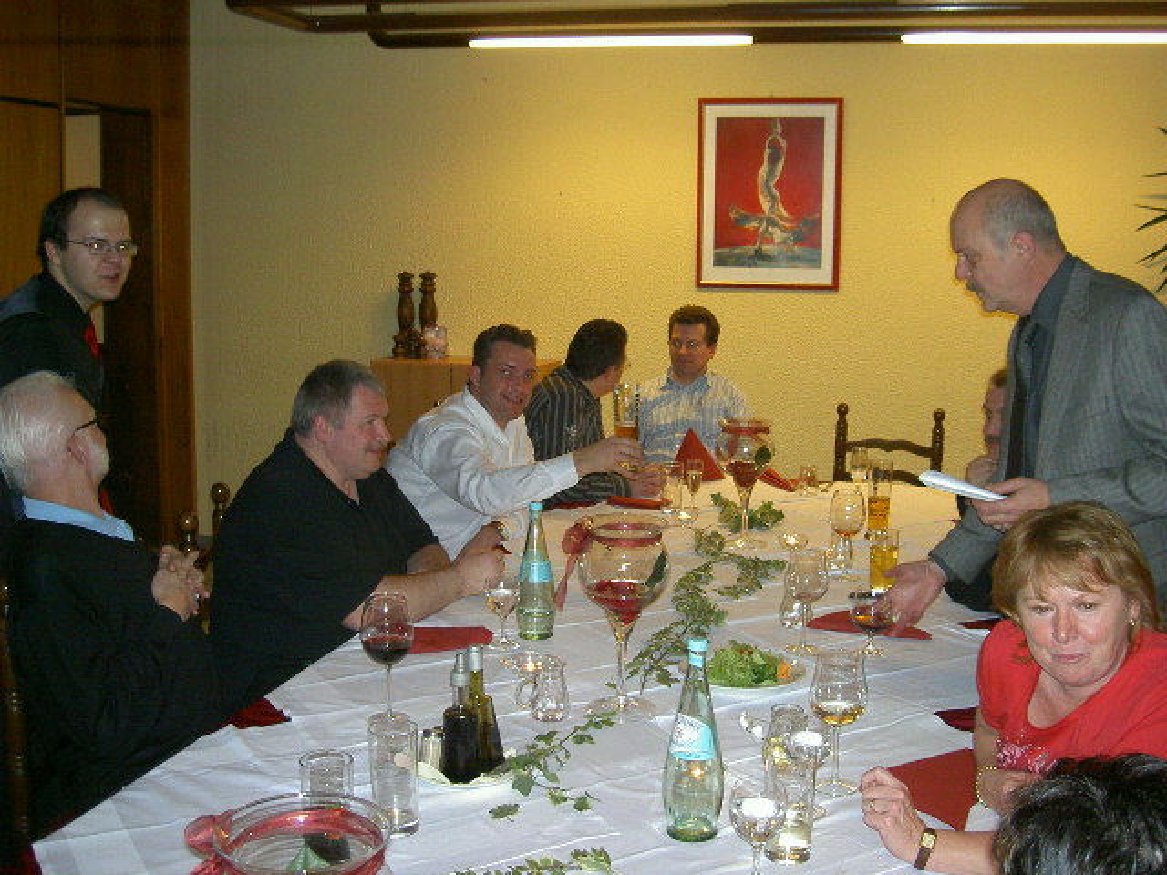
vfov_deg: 36.8
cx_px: 584
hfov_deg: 47.9
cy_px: 438
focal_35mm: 39
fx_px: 1315
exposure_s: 1/59.5
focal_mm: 8
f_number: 2.8
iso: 100
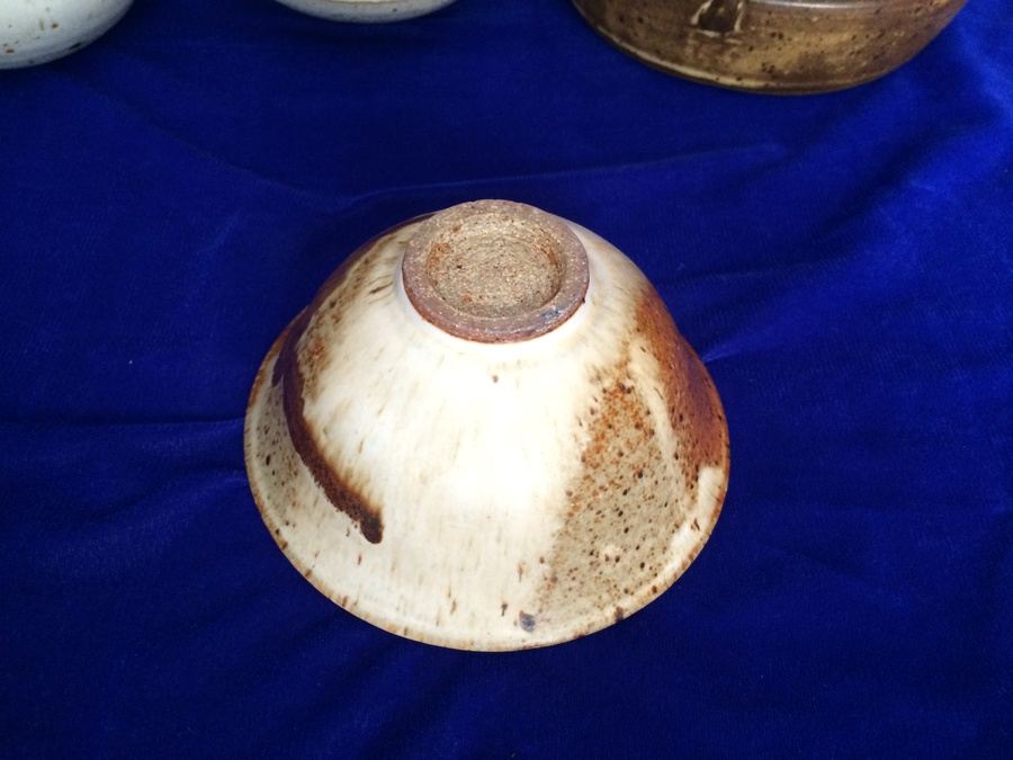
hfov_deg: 60.0
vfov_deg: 46.8
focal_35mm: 30
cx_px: 506
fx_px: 878
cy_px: 380
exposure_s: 1/30
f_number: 2.2
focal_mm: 4.12
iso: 200
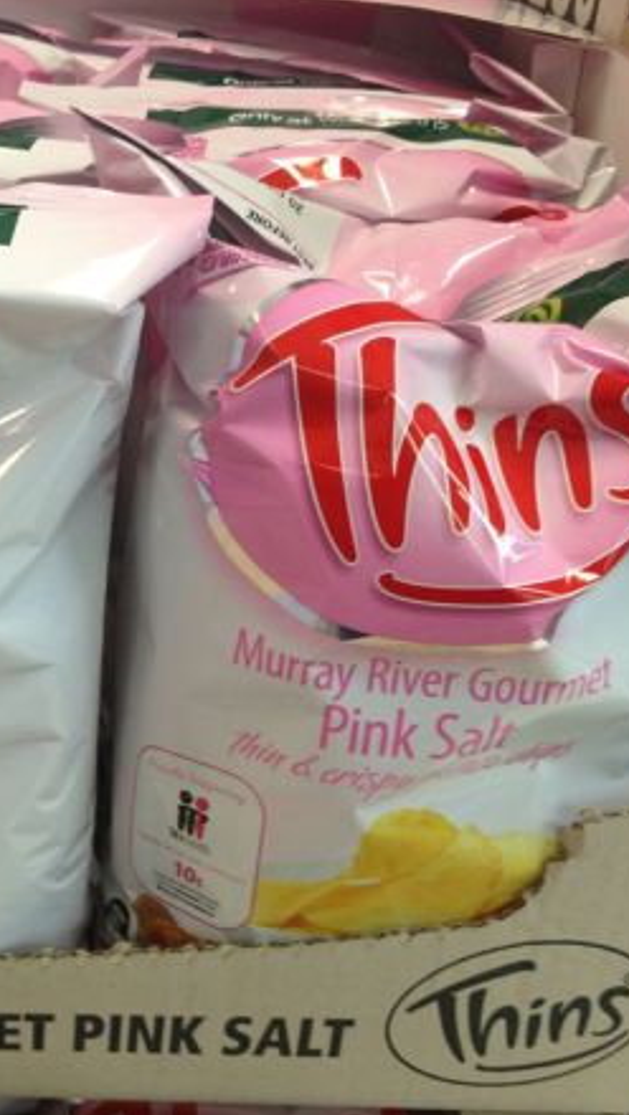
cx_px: 86
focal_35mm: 49
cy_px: 565
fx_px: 1451
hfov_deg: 23.9
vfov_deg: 42.1
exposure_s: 1/20
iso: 64
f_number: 2.4
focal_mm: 4.13
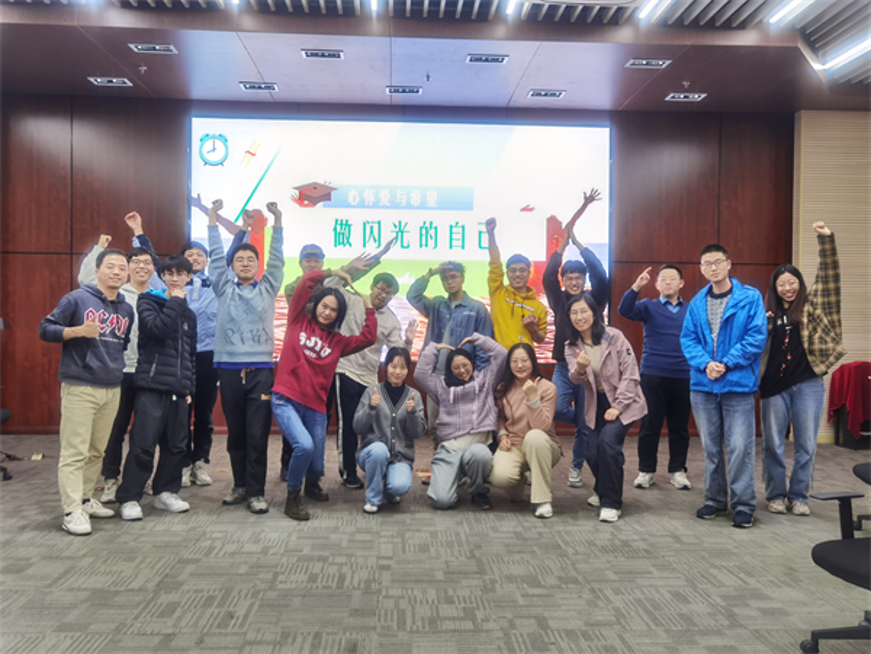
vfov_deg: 45.4
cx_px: 436
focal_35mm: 31
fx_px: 780
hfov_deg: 58.4
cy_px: 327
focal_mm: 6.71
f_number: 1.9
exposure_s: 1/50
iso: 64
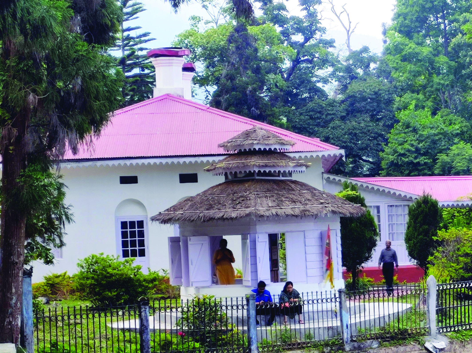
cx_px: 429
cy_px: 274
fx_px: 504
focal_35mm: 37
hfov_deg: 45.3
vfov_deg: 37.4
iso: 50
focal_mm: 4.74
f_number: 1.79
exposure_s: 1/309
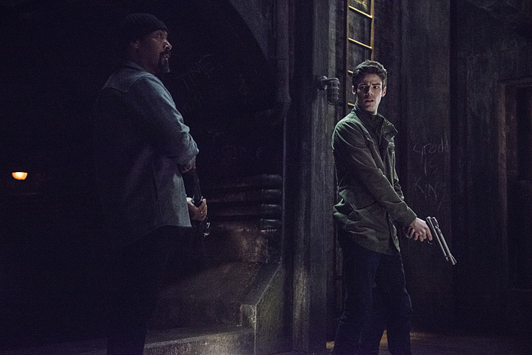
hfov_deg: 44.5
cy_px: 178
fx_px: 650
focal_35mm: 44
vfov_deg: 30.5
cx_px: 266
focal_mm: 44
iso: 6400
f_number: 2.8
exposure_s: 1/80
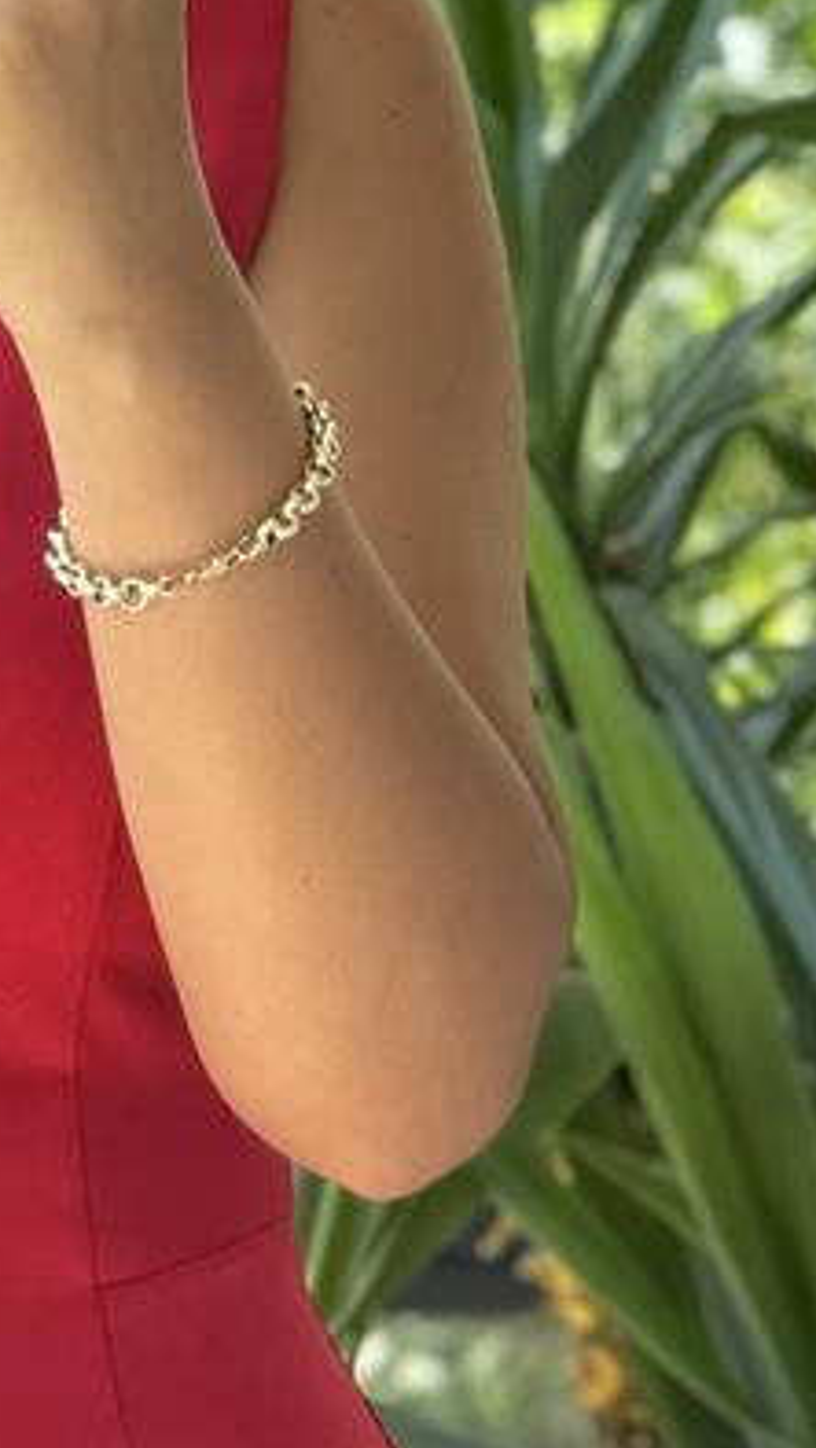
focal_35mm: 177
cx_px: 15
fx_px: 6800
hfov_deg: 6.8
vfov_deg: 12.1
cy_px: 1020
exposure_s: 1/168
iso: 80
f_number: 1.78
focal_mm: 6.76
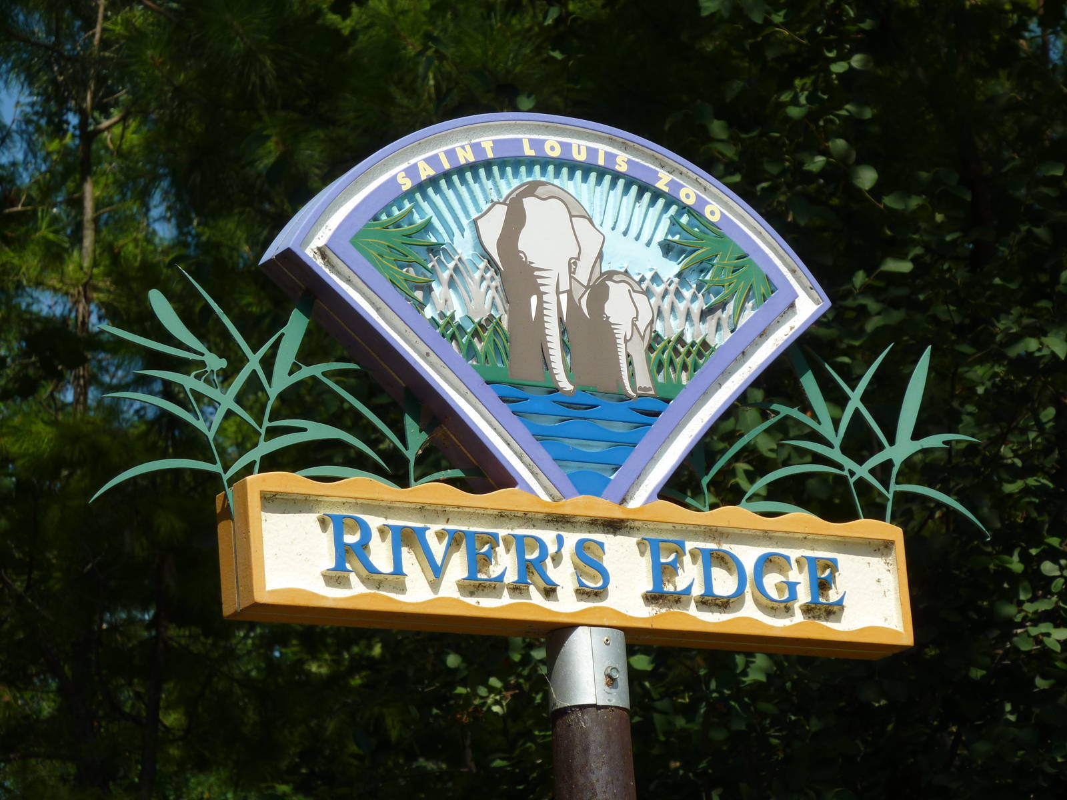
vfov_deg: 9.4
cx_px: 534
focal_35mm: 158
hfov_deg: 12.5
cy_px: 400
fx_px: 4870
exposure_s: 1/640
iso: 80
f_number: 5
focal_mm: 25.9
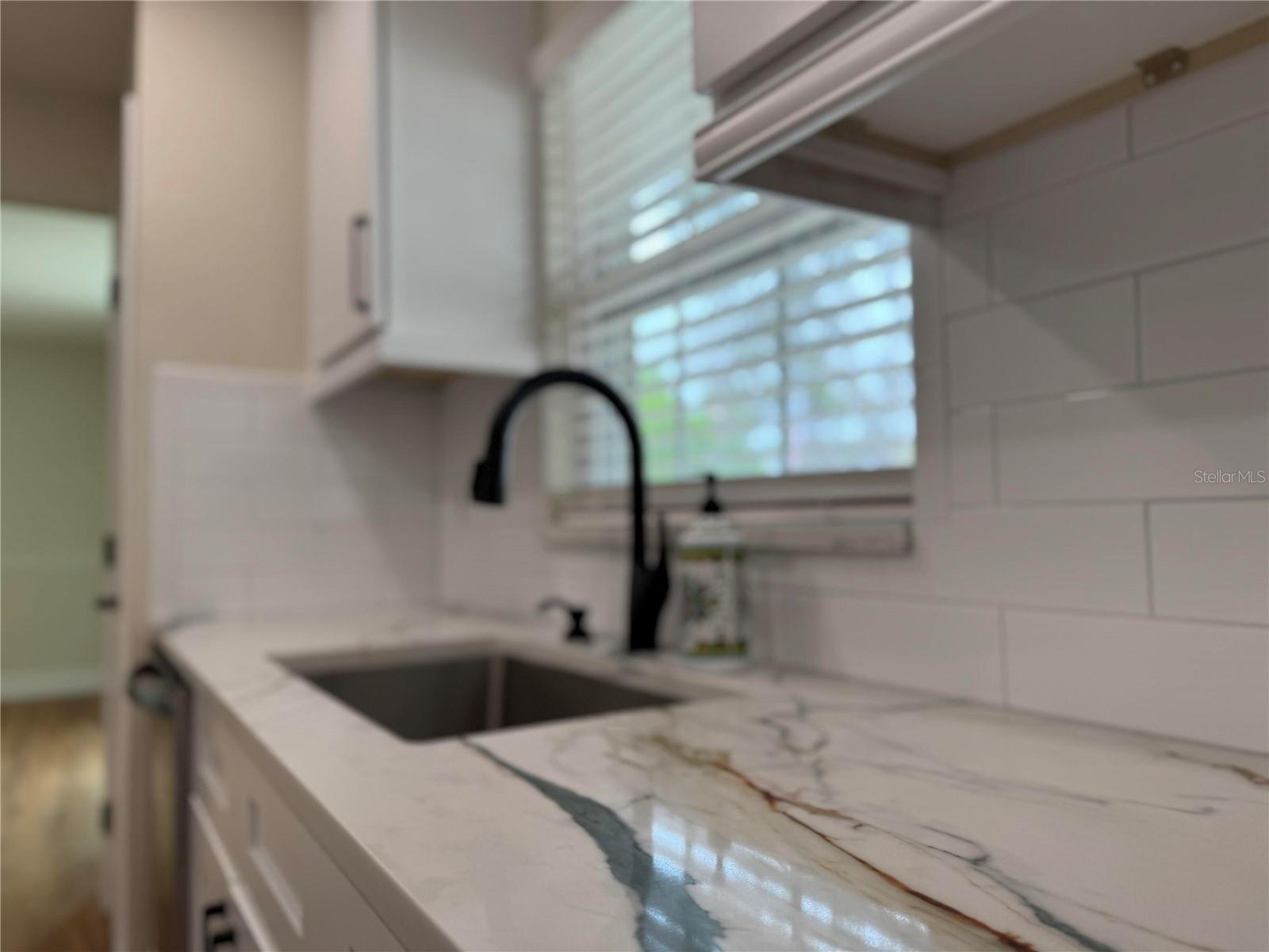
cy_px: 476
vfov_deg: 56.8
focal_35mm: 24
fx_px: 880
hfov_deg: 71.6
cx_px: 634
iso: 64
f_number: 1.78
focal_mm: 6.76
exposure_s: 1/227
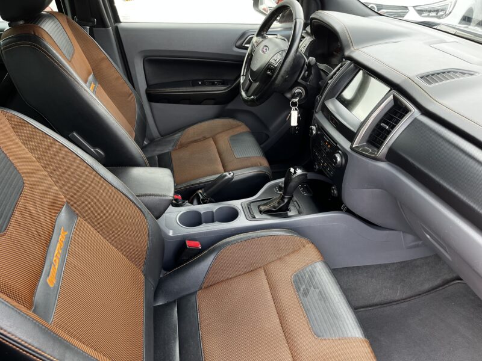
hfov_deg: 67.3
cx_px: 241
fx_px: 362
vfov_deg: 53.1
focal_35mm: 26
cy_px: 180
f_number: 1.6
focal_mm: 5.1
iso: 125
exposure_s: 1/121
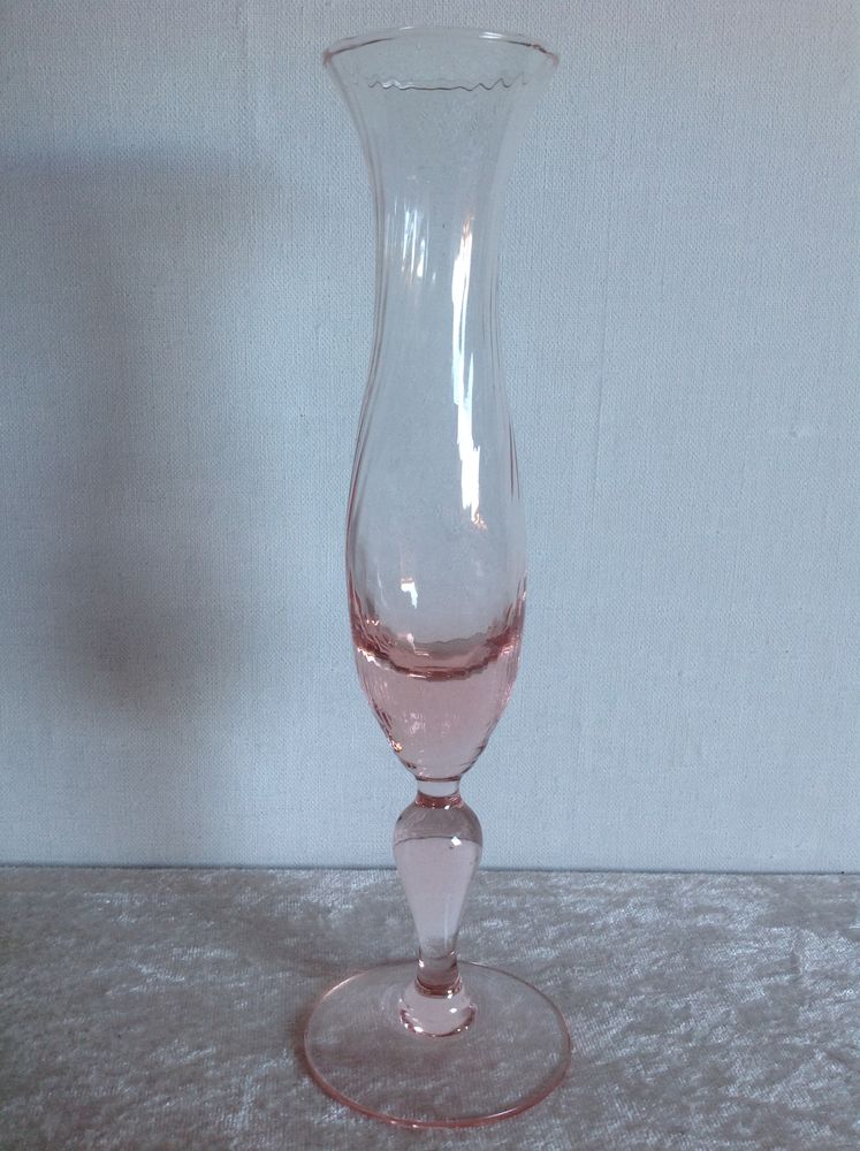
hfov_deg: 40.6
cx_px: 430
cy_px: 576
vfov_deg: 52.7
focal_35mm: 35
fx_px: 1162
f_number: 2.4
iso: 64
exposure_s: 1/40
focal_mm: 4.28
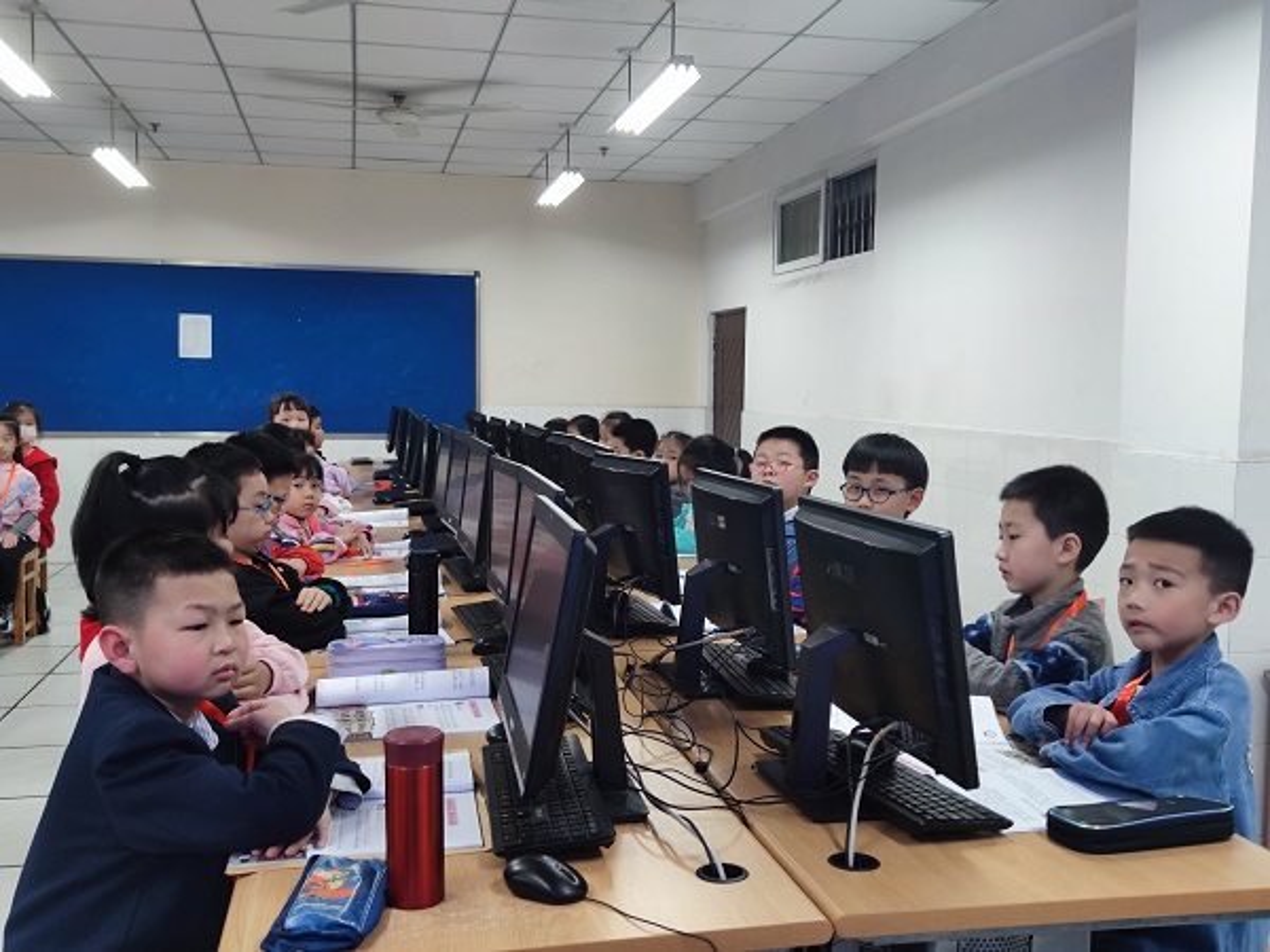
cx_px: 635
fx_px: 1247
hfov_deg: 54.0
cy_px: 476
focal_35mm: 34
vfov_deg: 41.8
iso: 291
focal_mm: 6.72
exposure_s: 1/100
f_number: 1.69
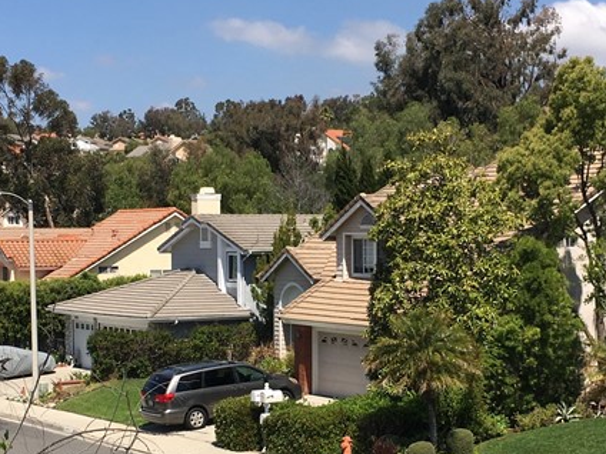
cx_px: 314
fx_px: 1225
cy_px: 323
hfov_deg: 27.8
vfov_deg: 20.9
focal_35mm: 70
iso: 25
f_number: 2.2
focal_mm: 4.15
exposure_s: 1/2262
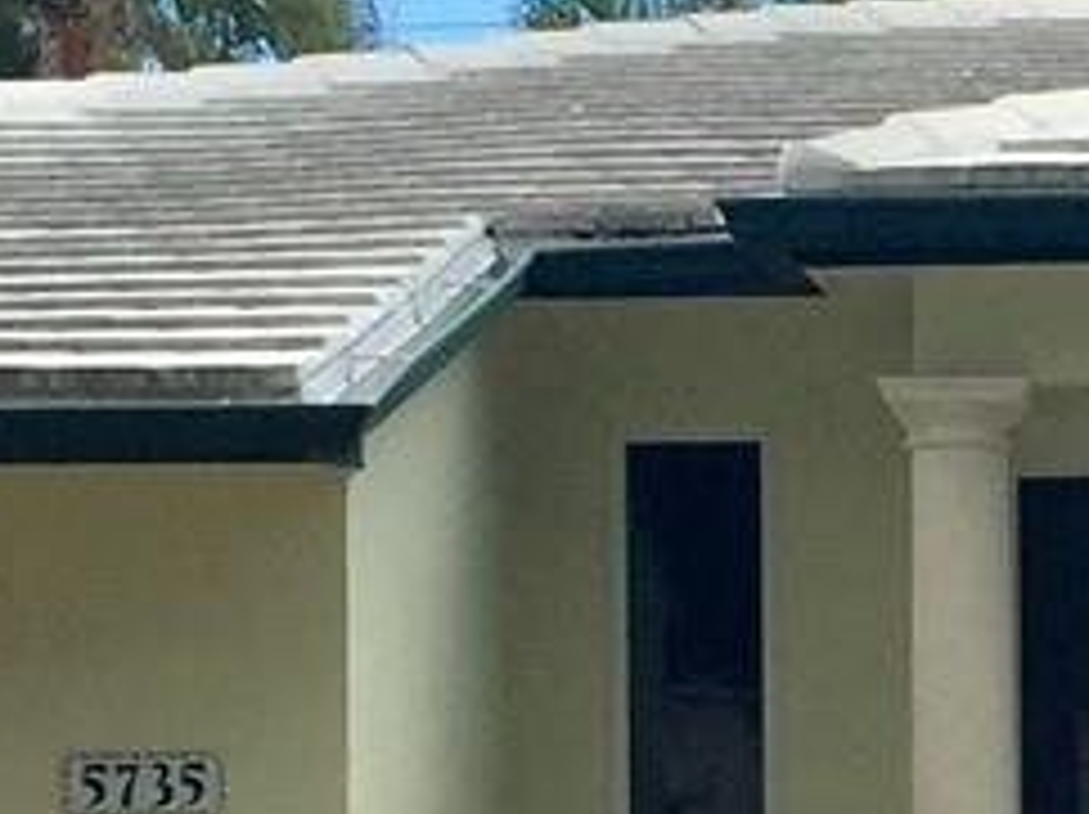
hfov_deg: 10.1
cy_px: 711
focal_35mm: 192
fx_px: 6034
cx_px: 1382
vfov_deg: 7.7
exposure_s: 1/1464
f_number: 2.2
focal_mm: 4.15
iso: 32
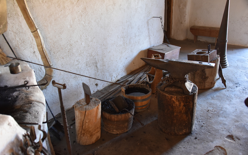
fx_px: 223
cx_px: 123
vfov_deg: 38.3
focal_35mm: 33
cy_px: 83
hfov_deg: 58.1
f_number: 3.8
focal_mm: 32
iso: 2200
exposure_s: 1/60
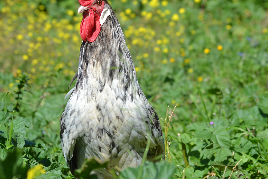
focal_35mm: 204
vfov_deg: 6.7
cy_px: 83
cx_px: 142
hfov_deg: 10.1
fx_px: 1519
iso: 100
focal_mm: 100
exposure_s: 1/250
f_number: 8
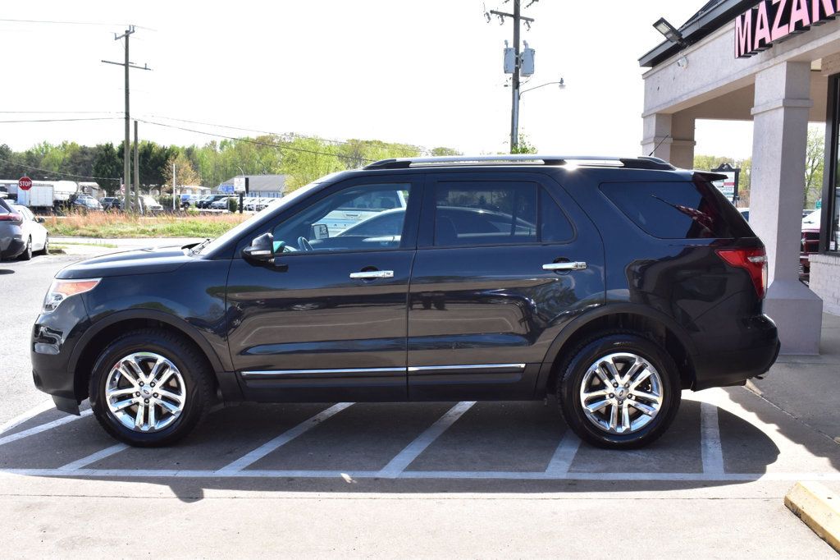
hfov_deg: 51.3
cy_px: 280
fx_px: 875
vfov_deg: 35.5
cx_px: 420
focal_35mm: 38
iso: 400
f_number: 10
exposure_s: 1/250
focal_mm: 25
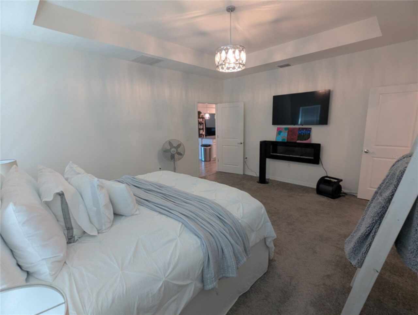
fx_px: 193
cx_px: 209
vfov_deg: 78.3
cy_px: 158
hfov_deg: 94.4
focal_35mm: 16
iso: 110
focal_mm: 2.35
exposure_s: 1/24
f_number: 2.2
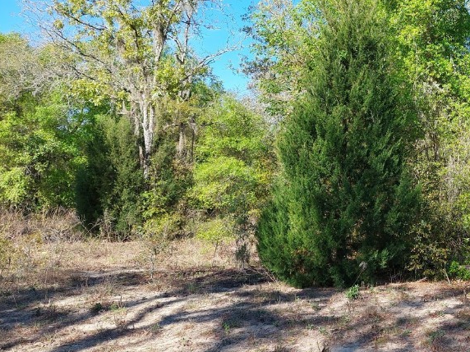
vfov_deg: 33.5
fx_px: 584
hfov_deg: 40.8
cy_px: 143
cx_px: 416
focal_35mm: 43
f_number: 1.8
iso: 40
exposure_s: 1/687
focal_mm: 5.23
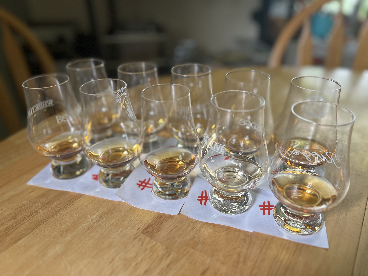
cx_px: 184
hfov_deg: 67.3
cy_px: 138
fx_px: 276
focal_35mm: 26
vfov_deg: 53.1
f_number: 1.5
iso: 125
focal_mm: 5.7
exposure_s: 1/74
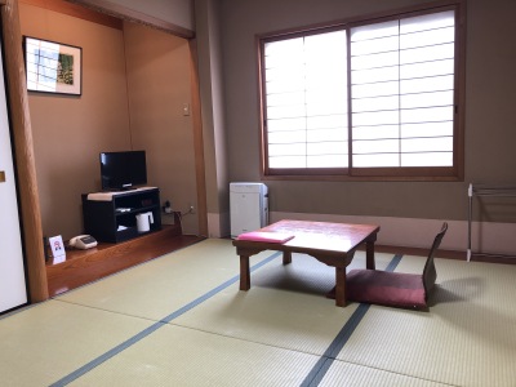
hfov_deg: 63.4
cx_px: 258
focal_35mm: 28
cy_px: 194
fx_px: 417
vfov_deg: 49.7
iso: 32
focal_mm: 3.99
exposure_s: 1/16
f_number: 1.8
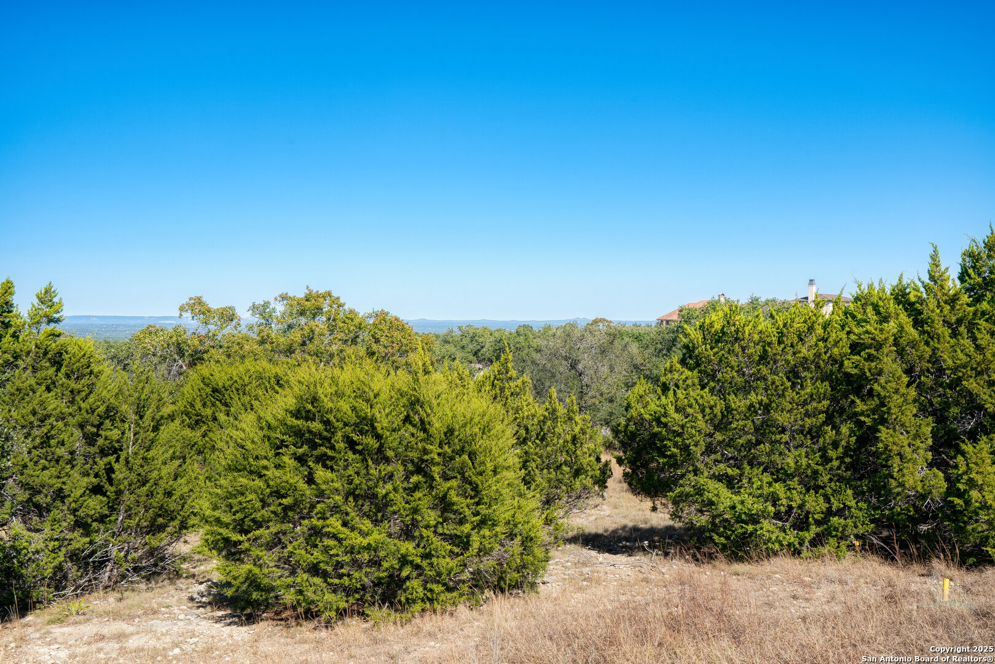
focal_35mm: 35
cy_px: 332
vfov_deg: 37.9
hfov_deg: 54.4
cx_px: 498
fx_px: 967
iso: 100
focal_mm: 35
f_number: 11
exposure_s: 1/500
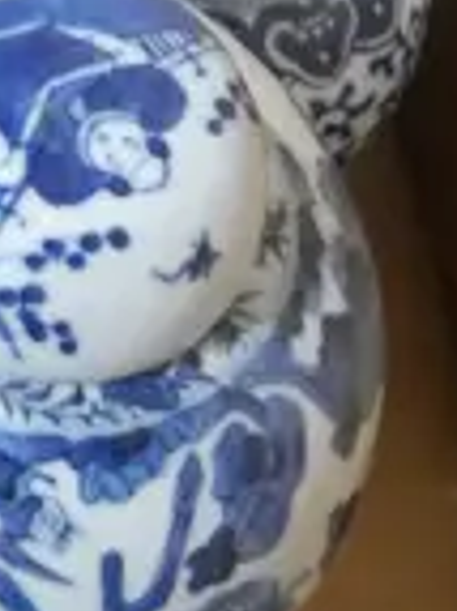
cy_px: -120
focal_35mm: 273
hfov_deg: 5.3
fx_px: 4813
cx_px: -553
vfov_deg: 7.2
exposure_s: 1/50
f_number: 4.1
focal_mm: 19
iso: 3200
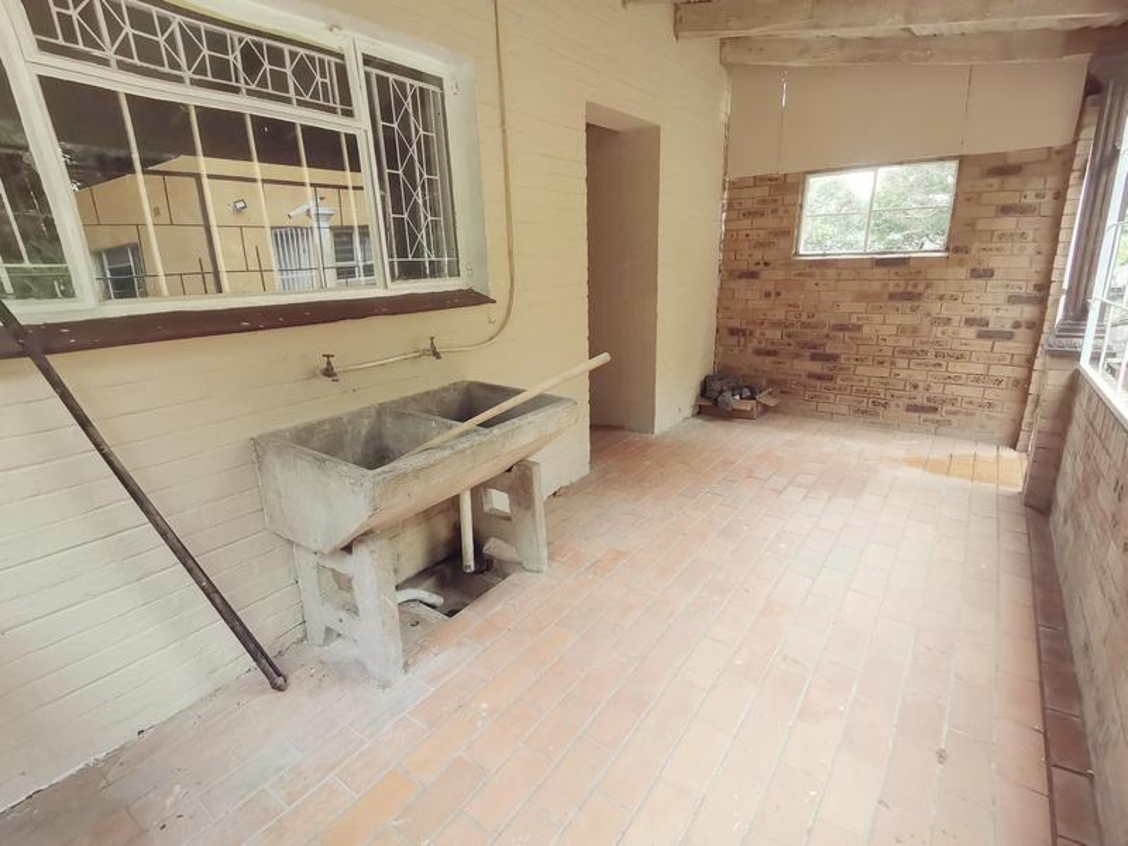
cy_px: 423
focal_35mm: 17
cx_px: 564
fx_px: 554
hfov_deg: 91.0
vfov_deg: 74.7
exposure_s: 1/100
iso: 64
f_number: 2.4
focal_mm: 1.78
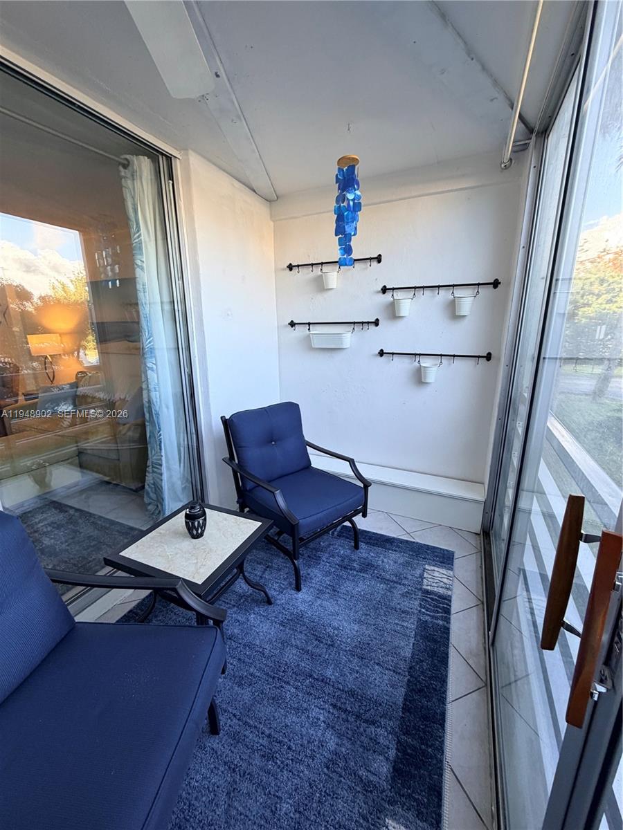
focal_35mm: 14
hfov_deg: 85.7
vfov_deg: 102.1
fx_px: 336
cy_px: 415
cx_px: 312
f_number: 2.2
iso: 160
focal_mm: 2.22
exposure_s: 1/121
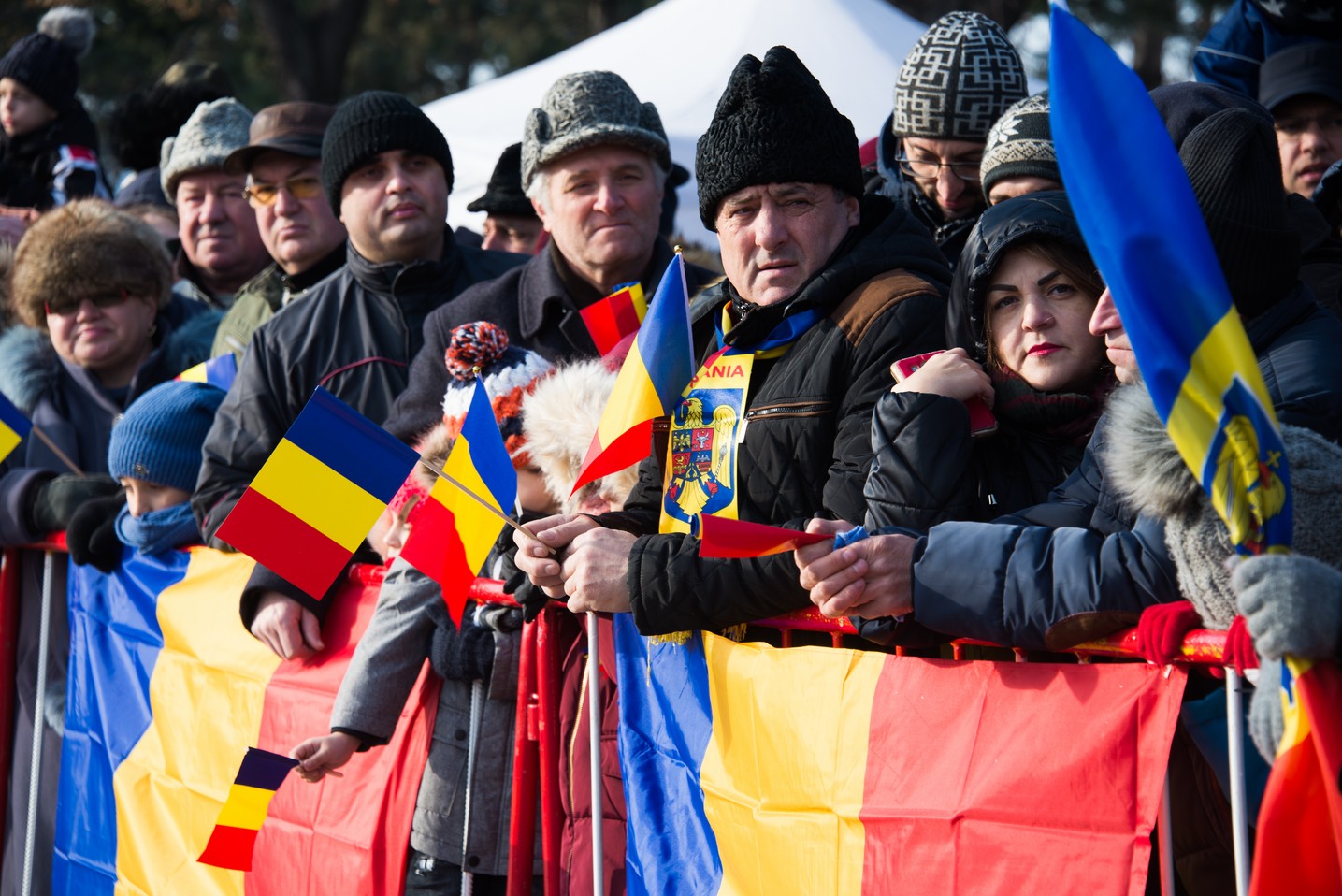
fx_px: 5034
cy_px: 448
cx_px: 671
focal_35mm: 135
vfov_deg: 10.2
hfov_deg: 15.2
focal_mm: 135
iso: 100
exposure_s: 1/160
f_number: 6.3
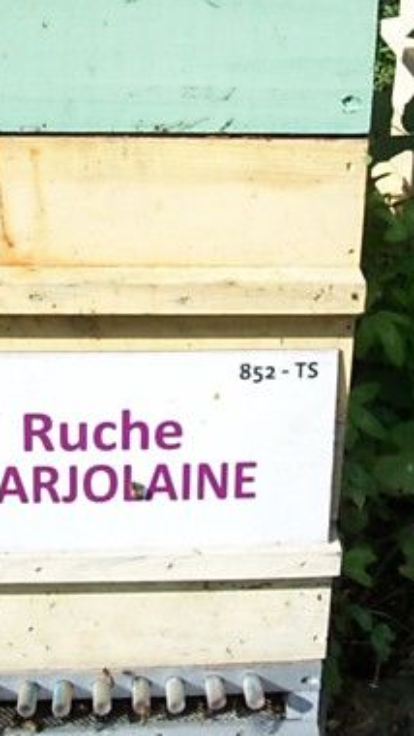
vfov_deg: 36.8
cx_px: 182
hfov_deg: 21.8
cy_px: 172
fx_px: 1072
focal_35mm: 55
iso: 80
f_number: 5.5
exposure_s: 1/320
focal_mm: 5.7
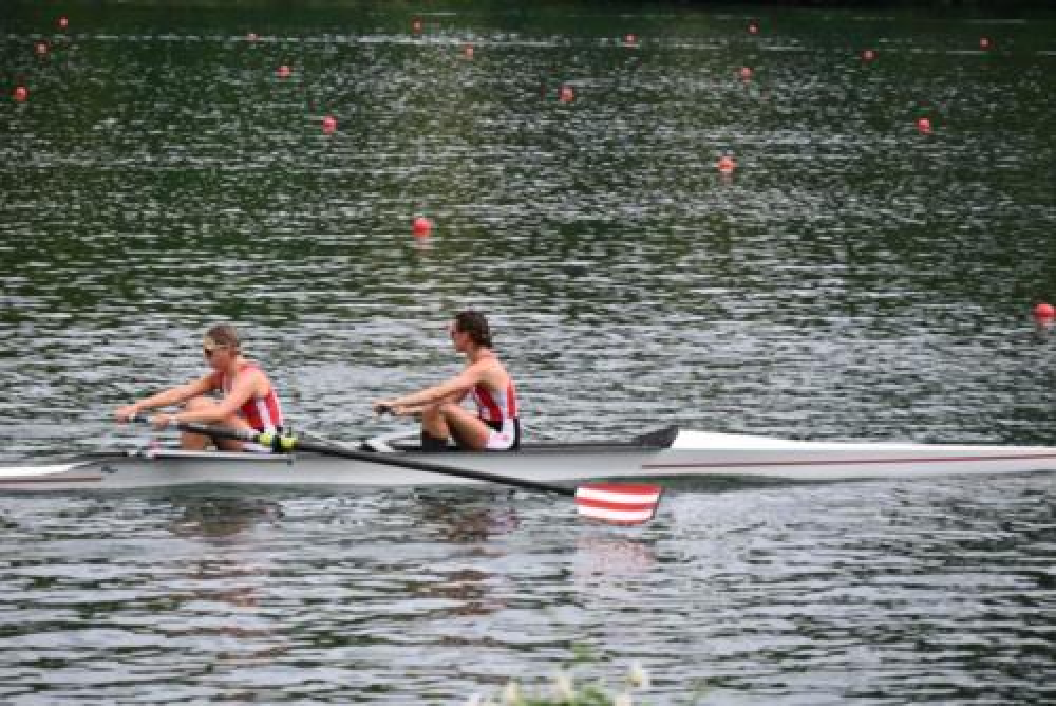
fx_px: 5870
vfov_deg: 6.9
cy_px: 353
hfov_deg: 10.3
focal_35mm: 200
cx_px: 528
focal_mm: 200
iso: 200
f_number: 6.3
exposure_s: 1/500
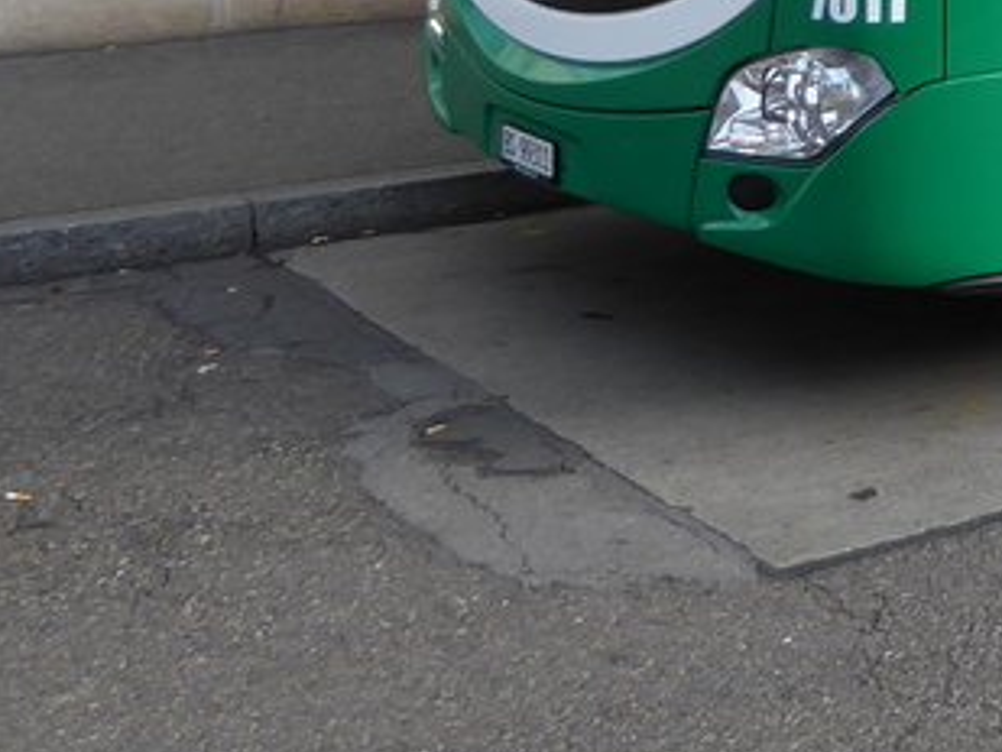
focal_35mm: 97
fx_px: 2809
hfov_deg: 16.8
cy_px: -308
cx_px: 1806
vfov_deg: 14.4
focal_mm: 4.3
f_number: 3.3
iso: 80
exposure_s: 1/160
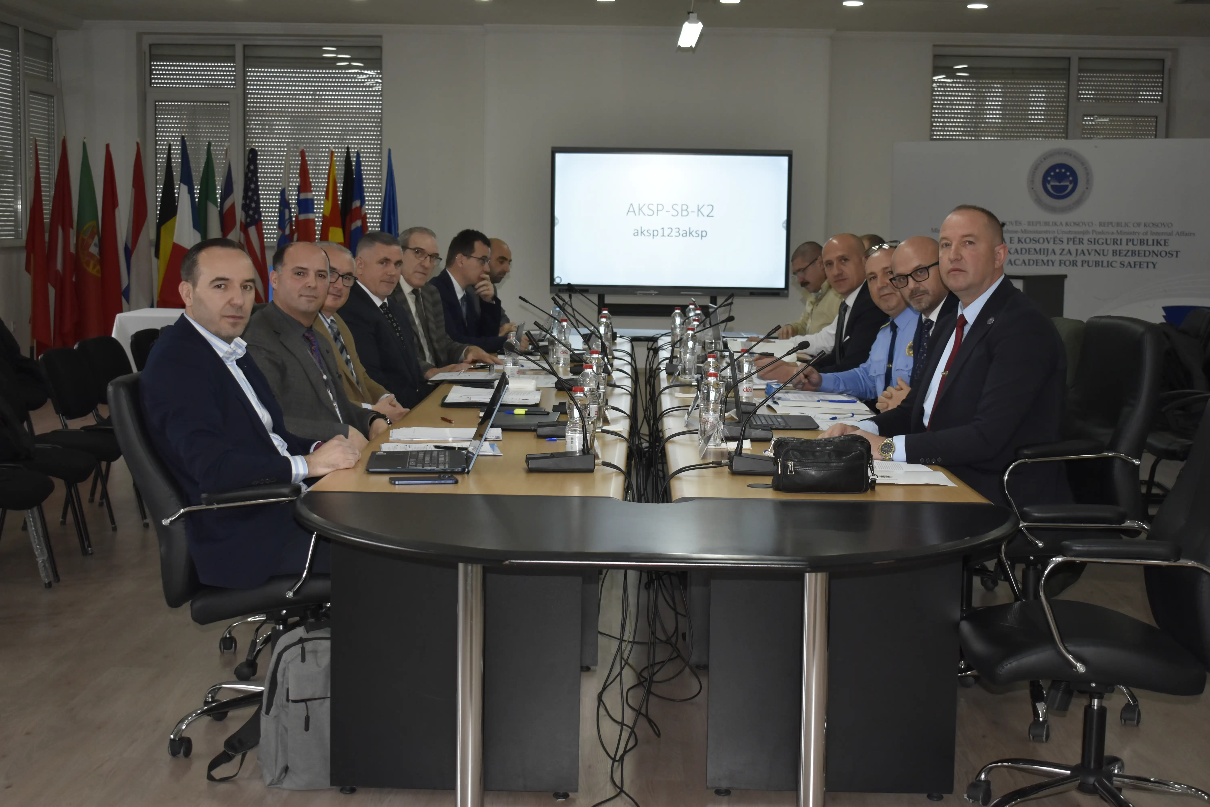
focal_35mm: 51
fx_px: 1714
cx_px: 605
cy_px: 404
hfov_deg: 38.9
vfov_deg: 26.5
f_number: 4.5
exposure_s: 1/200
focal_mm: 34
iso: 800
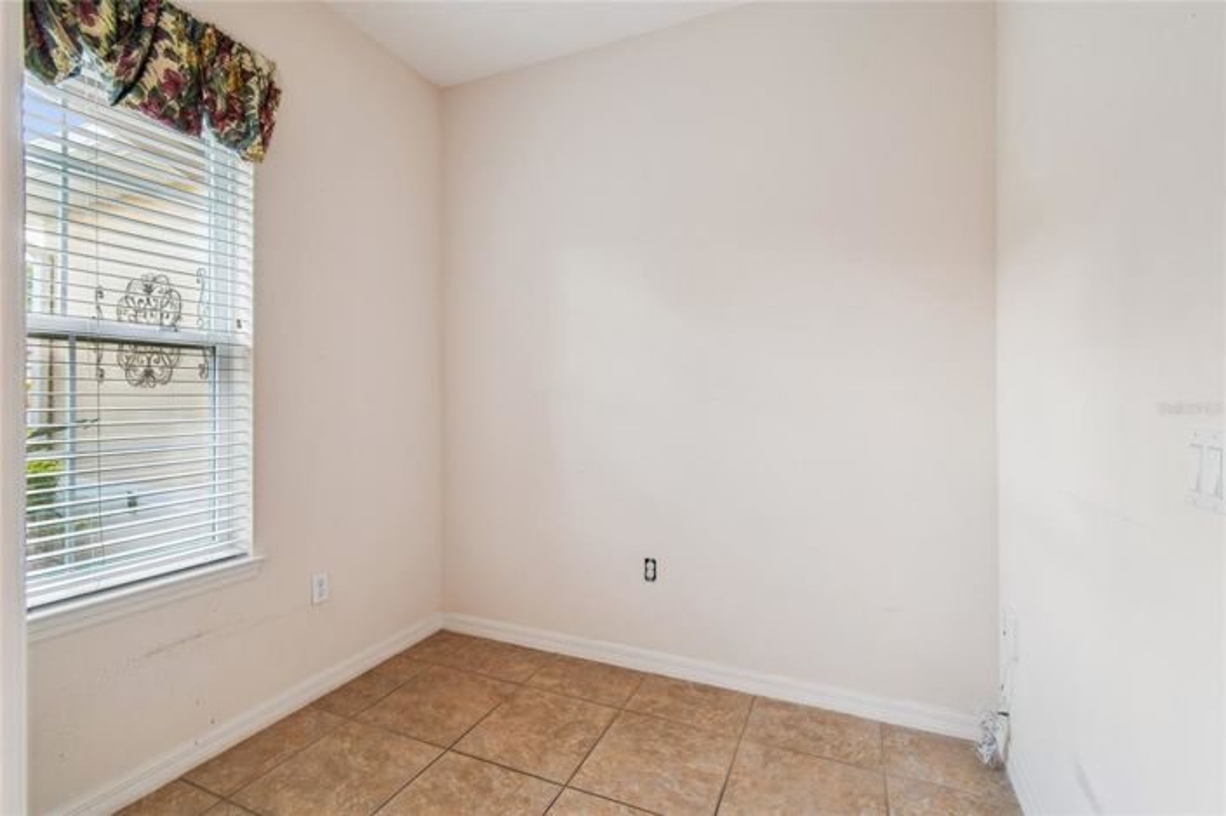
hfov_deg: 100.4
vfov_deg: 77.2
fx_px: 510
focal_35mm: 15
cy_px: 408
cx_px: 613
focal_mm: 10
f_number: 7.1
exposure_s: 1/6
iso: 100
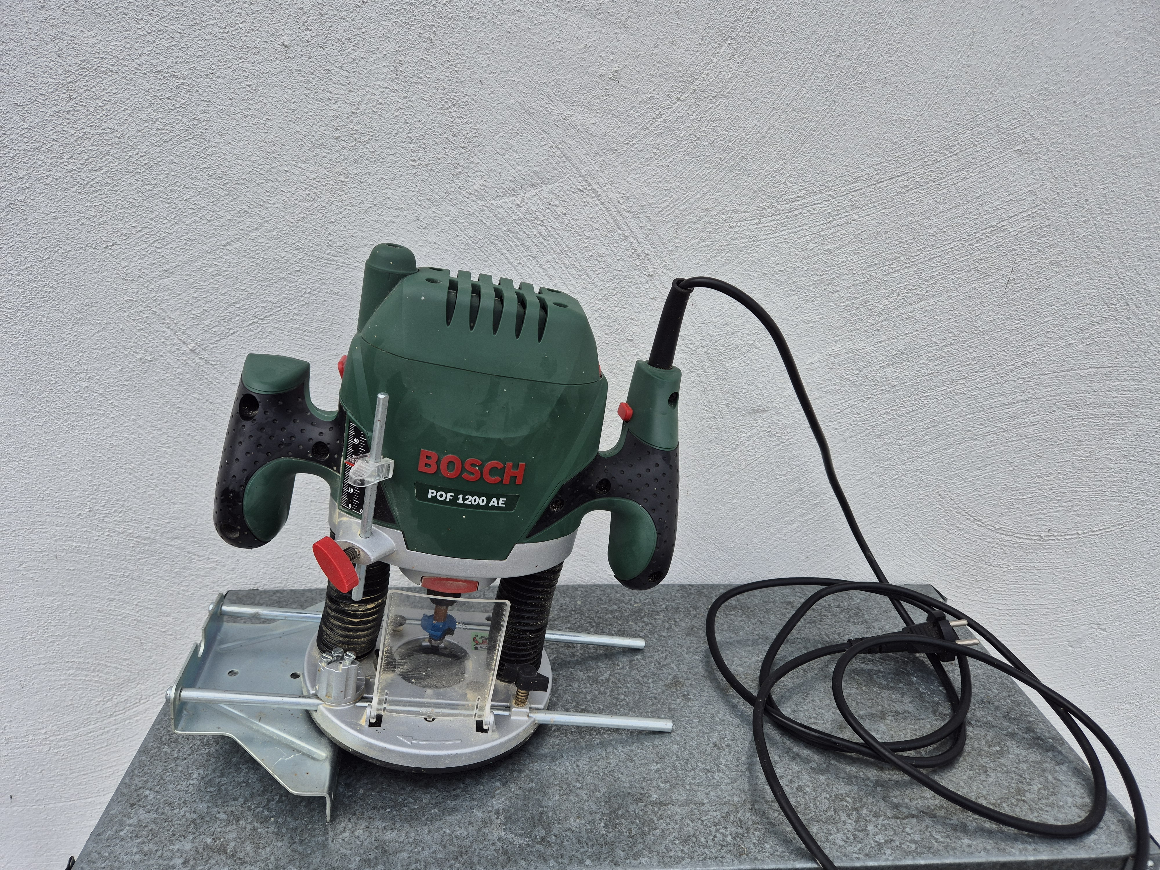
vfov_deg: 58.9
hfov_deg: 73.9
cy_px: 435
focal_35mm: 23
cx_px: 580
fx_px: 771
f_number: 1.8
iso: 25
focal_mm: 5.4
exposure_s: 1/1324
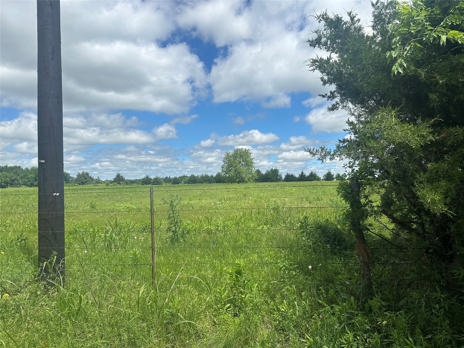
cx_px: 232
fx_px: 322
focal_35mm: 24
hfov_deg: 71.6
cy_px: 174
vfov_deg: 56.8
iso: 80
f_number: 1.78
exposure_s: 1/6623
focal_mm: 6.86
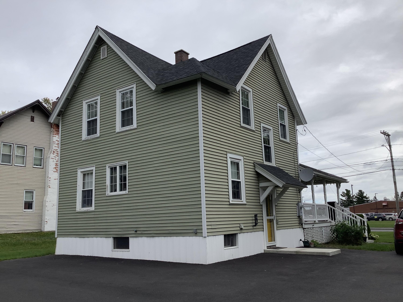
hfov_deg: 58.4
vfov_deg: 45.4
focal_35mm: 31
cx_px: 202
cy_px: 151
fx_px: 361
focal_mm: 3.3
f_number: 2.4
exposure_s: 1/1456
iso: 25
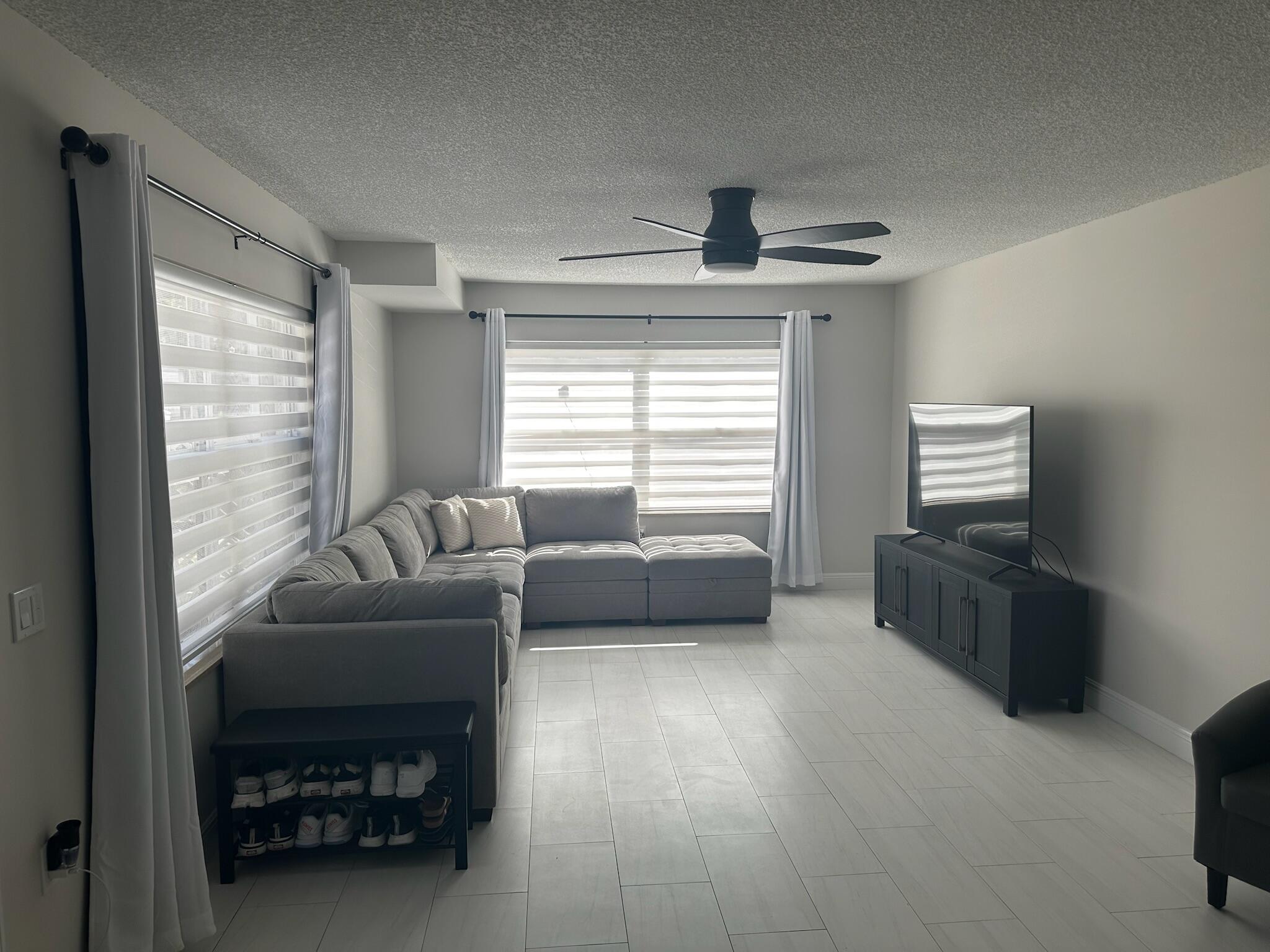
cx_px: 635
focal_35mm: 24
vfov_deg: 56.8
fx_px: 881
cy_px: 476
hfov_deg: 71.6
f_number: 1.78
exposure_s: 1/224
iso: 80
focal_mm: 6.86
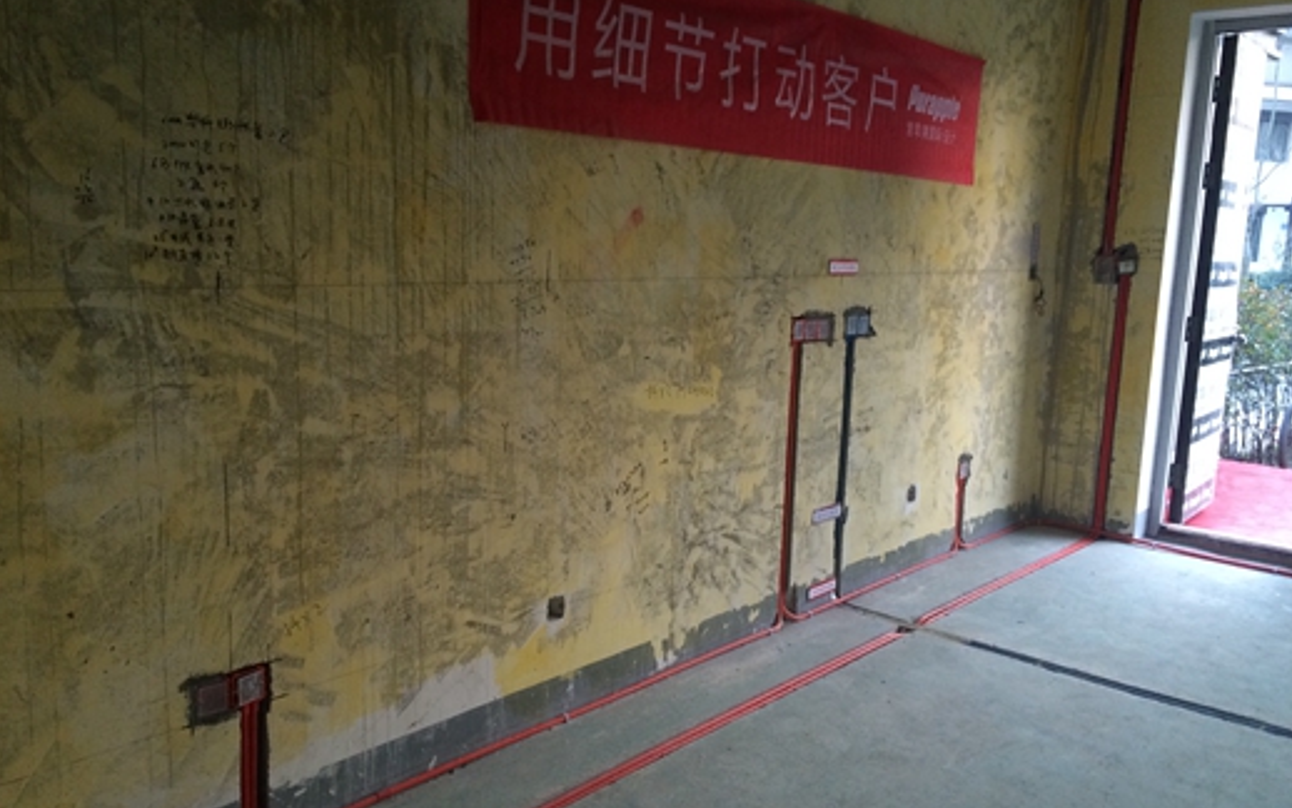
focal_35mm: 31
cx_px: 644
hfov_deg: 61.2
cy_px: 424
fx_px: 1092
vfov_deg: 40.6
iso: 160
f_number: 2.2
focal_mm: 4.15
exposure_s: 1/30
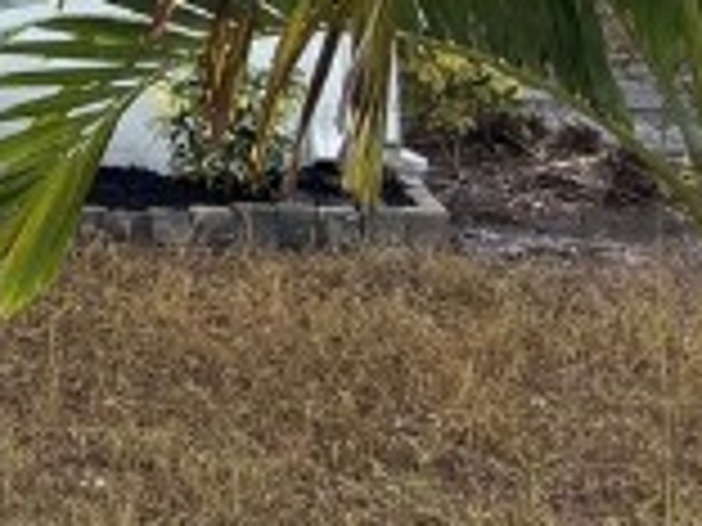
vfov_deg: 8.2
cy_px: -589
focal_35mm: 171
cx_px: -1274
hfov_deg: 9.5
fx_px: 3468
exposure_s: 1/1058
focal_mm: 5.96
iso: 50
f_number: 1.6
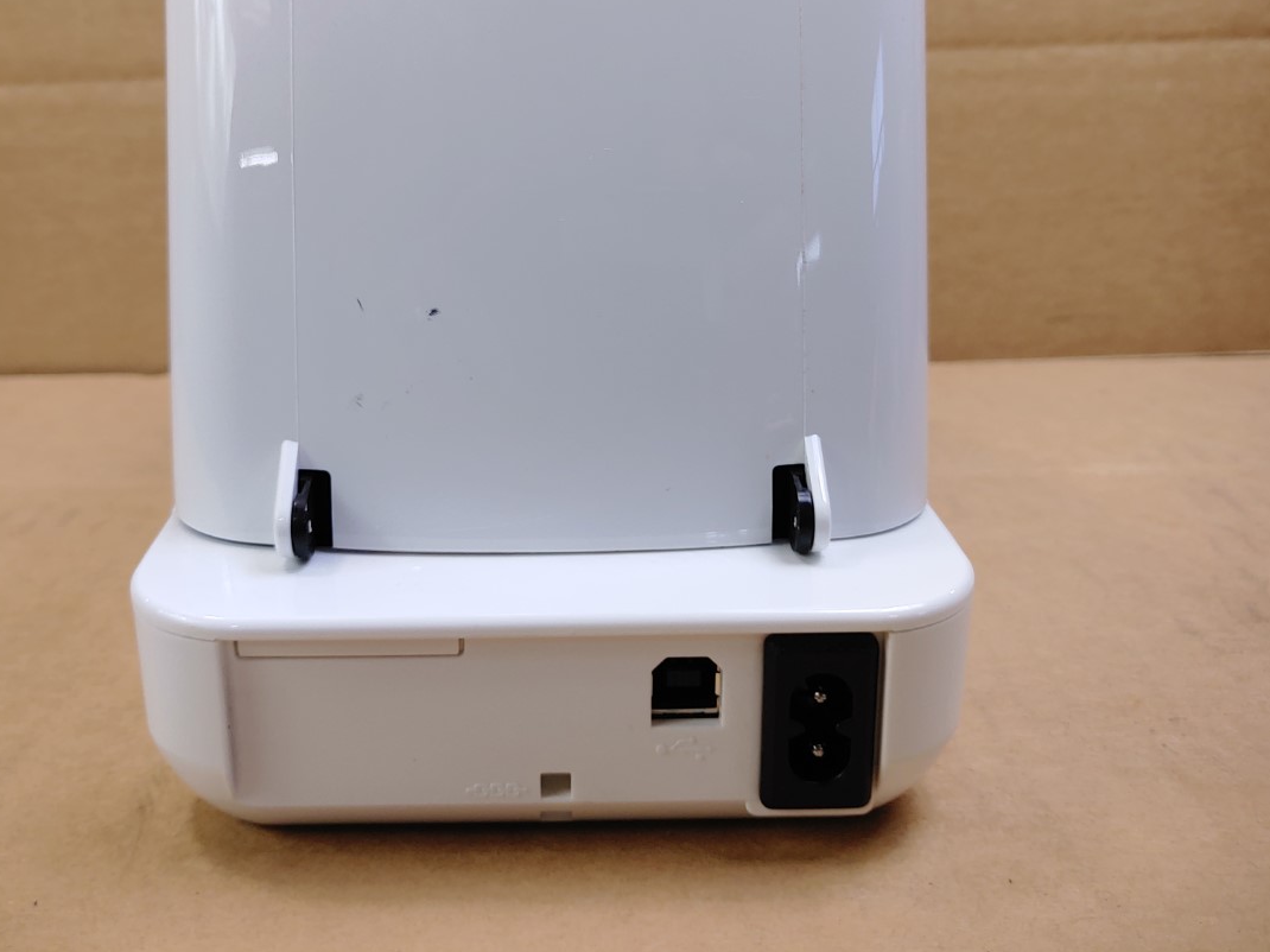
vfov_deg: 40.2
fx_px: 1284
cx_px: 538
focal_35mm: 35
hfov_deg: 52.4
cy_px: 323
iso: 50
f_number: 1.8
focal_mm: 4.36
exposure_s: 1/178
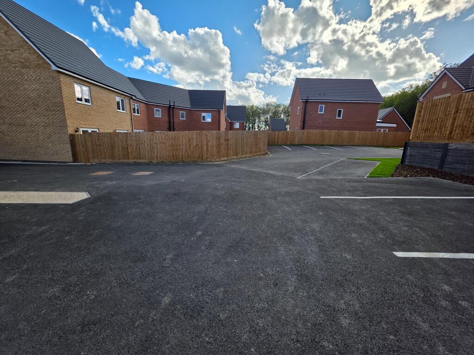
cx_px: 237
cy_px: 178
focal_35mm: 13
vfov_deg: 89.9
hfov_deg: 106.2
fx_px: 178
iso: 40
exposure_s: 1/1641
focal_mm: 2.2
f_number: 1.9
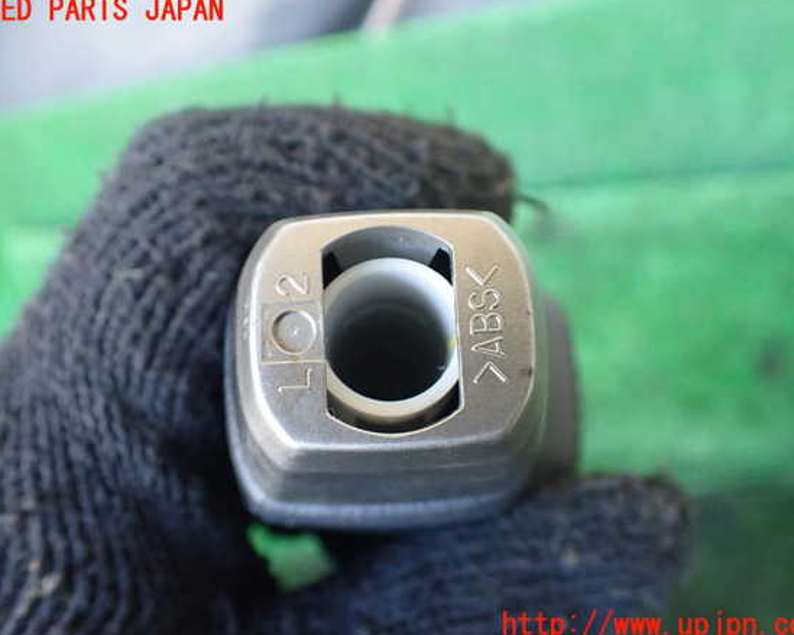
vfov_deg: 45.8
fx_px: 752
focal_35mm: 32
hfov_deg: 55.7
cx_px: 395
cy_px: 318
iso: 800
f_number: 2.3
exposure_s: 1/80
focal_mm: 5.4
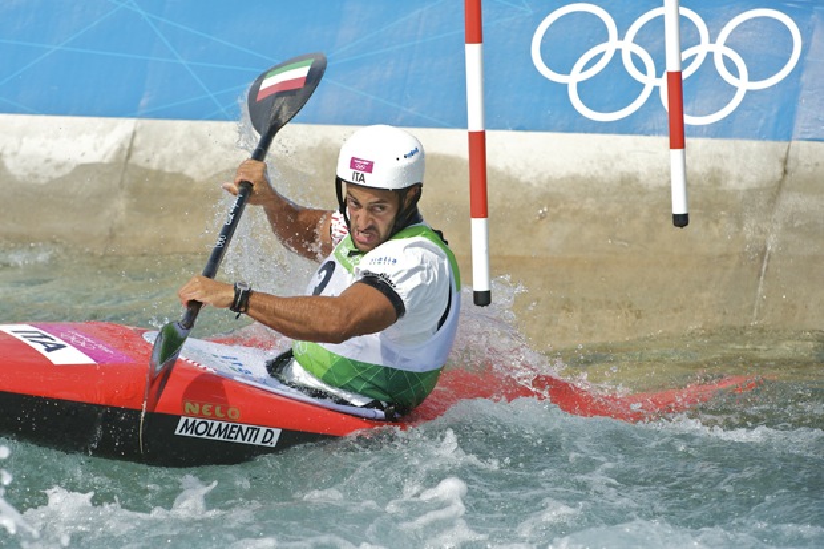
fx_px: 4462
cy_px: 274
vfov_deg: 7.0
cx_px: 412
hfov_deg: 10.6
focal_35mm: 195
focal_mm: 195
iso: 320
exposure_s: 1/2000
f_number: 5
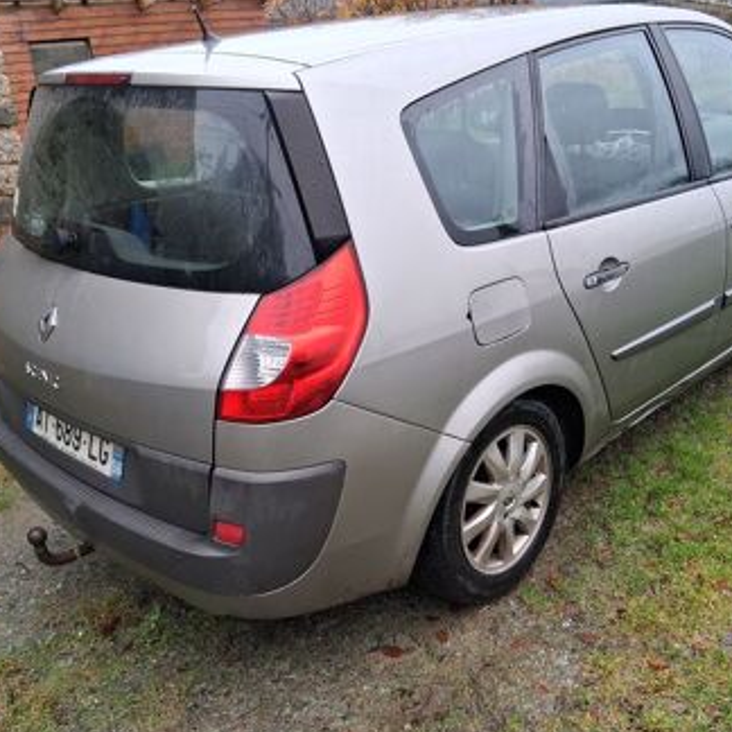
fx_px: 813
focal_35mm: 34
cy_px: 389
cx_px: 402
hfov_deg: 48.4
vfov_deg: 48.4
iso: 32
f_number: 1.8
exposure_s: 1/100
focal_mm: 3.98
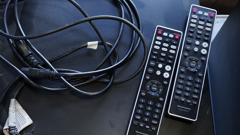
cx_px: 95
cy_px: 79
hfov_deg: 35.9
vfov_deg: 20.7
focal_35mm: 58
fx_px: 369
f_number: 3.5
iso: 2500
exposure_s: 1/320
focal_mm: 30
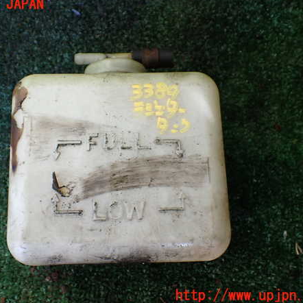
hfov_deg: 45.9
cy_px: 150
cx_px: 125
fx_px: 357
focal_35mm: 36
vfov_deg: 46.0
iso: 250
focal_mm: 5.4
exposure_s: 1/125
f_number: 2.3
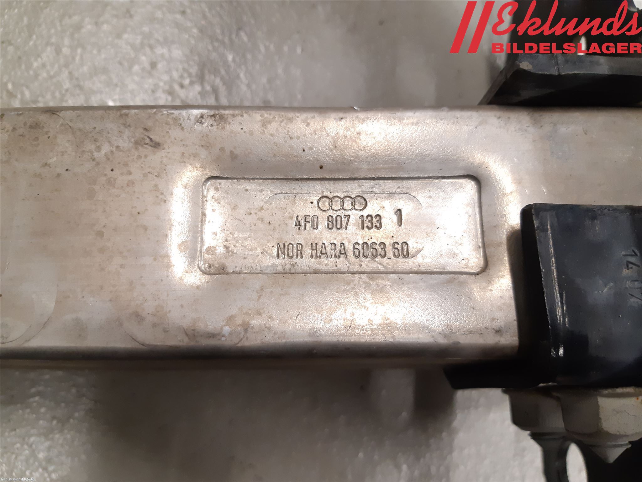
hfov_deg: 67.3
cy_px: 241
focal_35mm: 26
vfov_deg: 53.1
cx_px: 321
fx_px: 482
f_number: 1.7
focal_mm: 3.93
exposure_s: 1/50
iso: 160
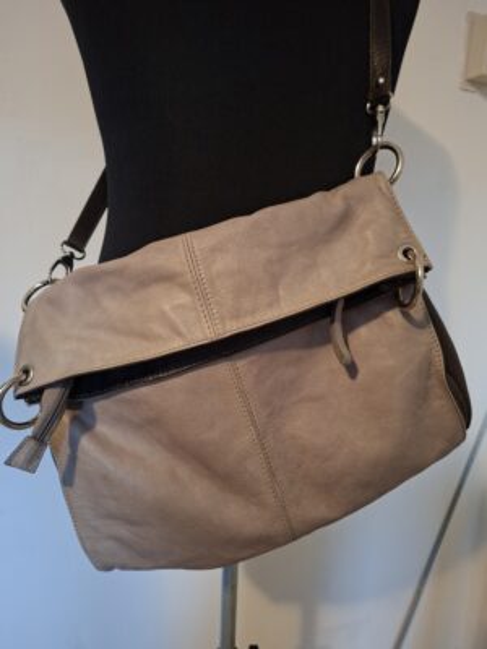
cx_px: 244
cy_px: 324
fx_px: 431
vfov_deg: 73.9
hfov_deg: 58.9
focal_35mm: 23
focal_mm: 5.54
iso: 800
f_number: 1.8
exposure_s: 1/25
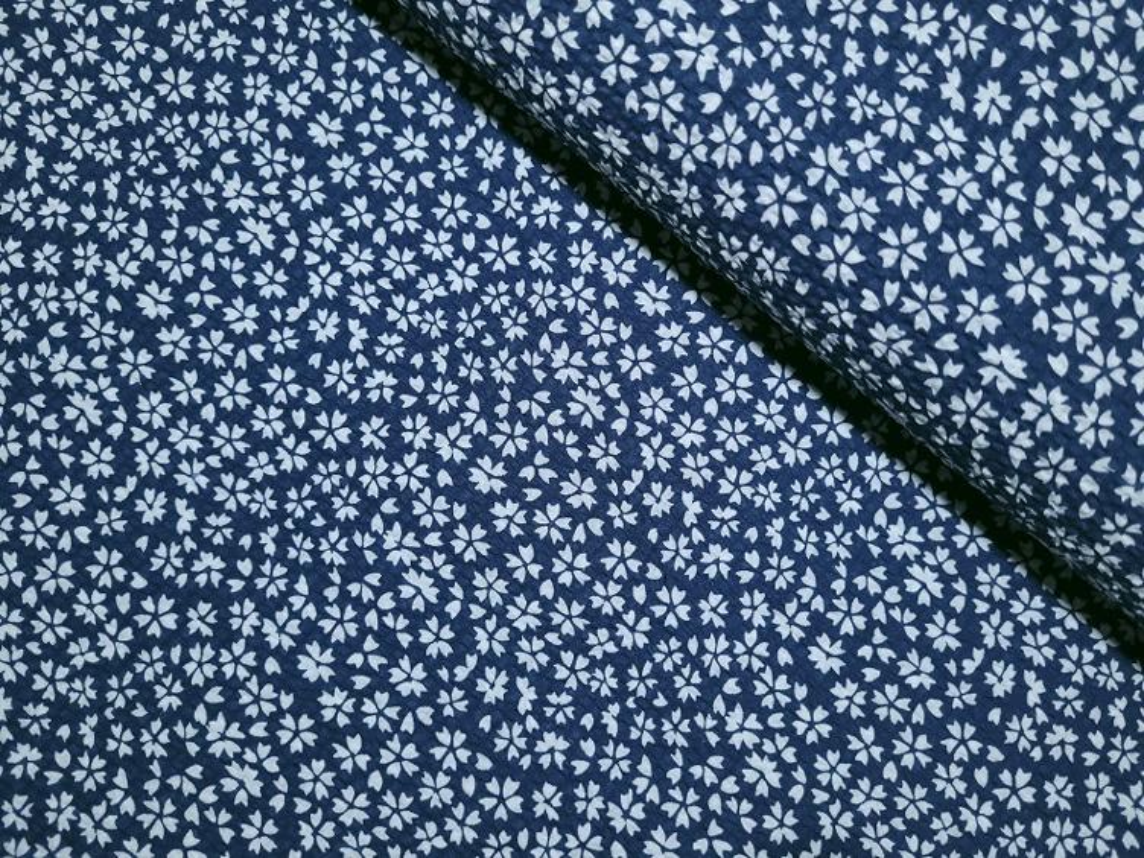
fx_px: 859
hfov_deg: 67.3
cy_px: 429
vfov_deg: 53.1
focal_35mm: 26
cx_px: 572
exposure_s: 1/50
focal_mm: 5.4
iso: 50
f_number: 1.8
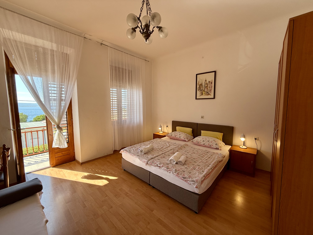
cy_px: 118
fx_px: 127
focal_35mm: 14
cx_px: 156
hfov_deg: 102.1
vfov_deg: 85.7
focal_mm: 2.22
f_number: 2.2
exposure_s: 1/214
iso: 50
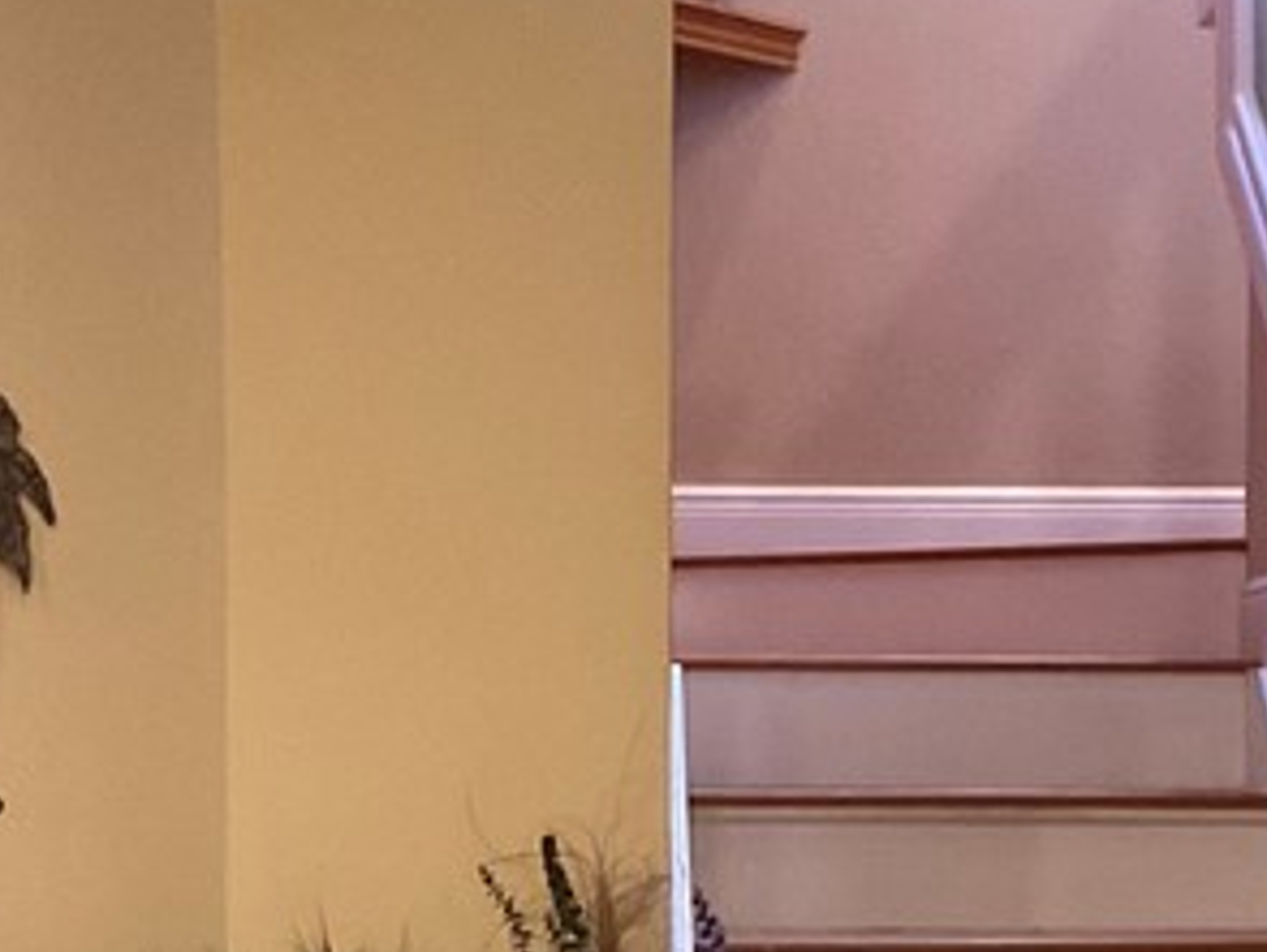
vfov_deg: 14.4
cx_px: 758
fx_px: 3700
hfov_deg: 19.4
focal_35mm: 101
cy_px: 974
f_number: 1.8
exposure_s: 1/40
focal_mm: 3
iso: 320
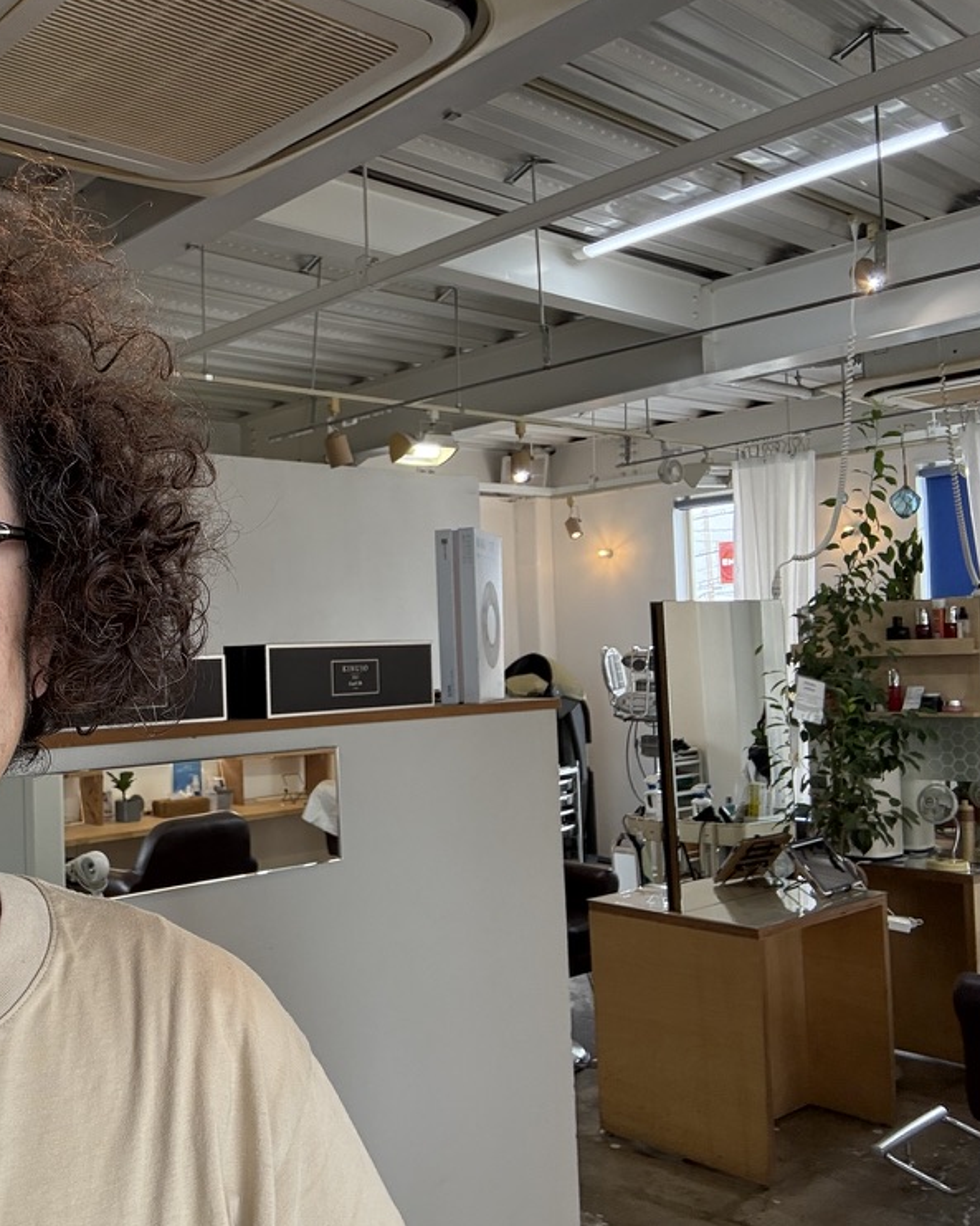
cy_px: 611
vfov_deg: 57.2
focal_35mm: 31
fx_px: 1125
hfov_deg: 44.6
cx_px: 185
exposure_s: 1/121
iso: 64
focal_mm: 2.69
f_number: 1.9
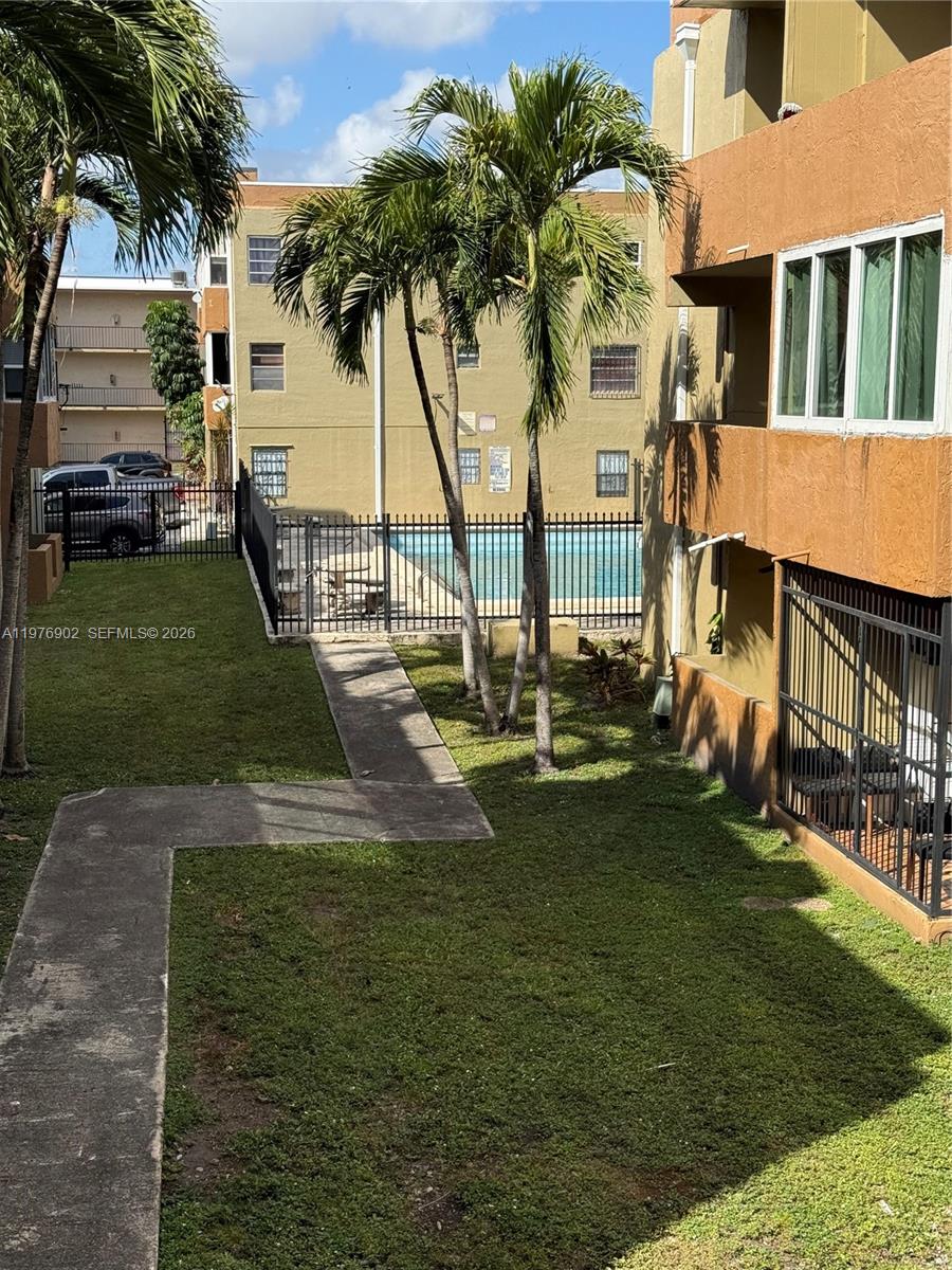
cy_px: 635
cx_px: 476
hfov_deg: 30.3
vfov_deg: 39.7
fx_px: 1760
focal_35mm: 48
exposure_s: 1/5587
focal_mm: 6.76
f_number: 1.78
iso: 100
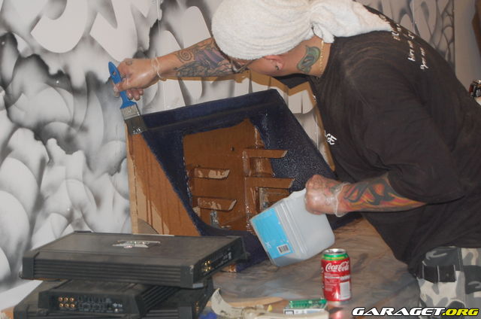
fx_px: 1100
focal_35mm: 82
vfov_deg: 16.5
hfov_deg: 24.7
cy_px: 160
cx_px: 240
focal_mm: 55
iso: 800
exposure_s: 1/60
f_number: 5.6
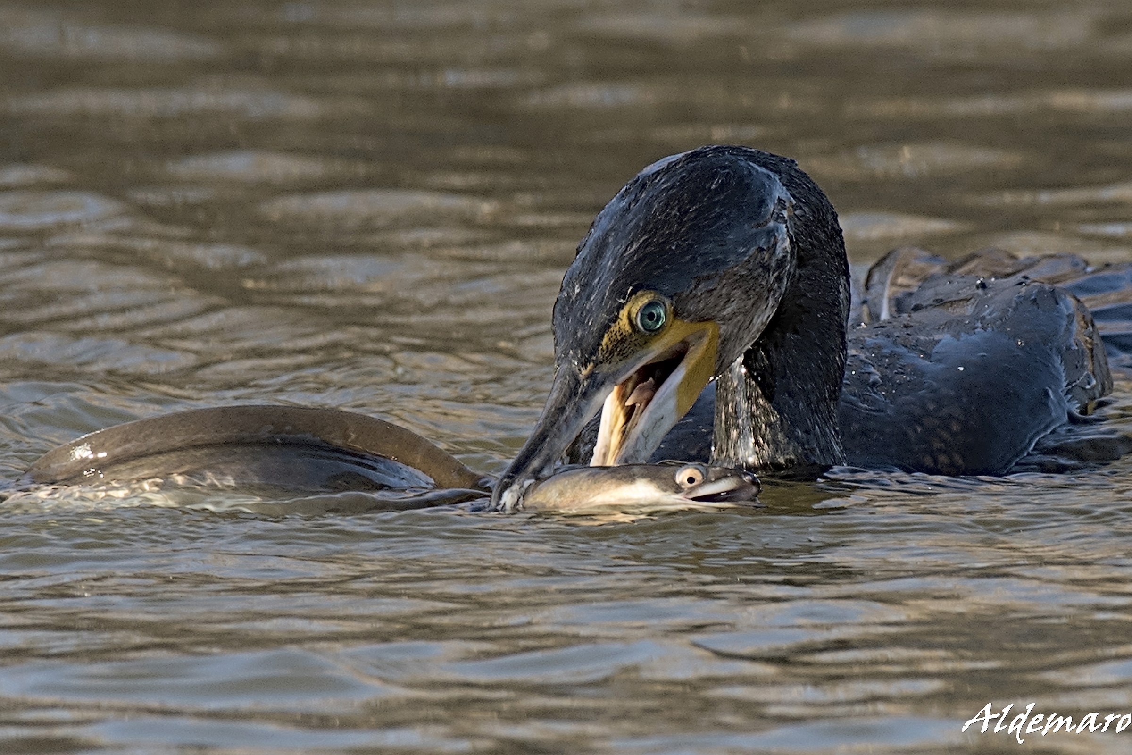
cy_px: 378
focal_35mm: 500
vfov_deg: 2.7
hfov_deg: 4.1
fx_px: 15721
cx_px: 566
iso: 400
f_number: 8
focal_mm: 500
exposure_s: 1/400
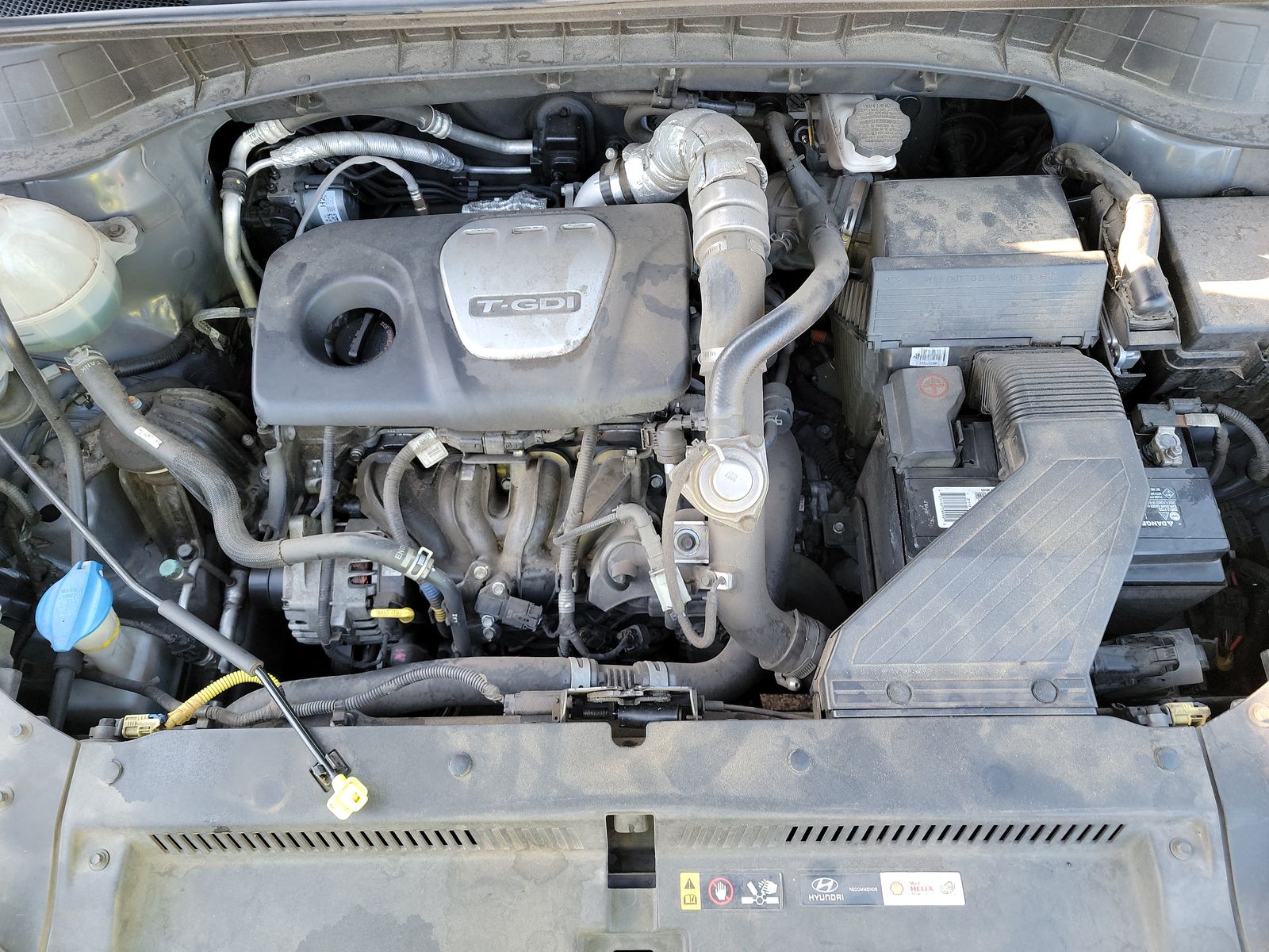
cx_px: 634
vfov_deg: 56.8
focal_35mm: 24
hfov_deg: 71.6
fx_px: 880
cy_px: 476
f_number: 1.8
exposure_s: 1/60
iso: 243
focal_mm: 6.7
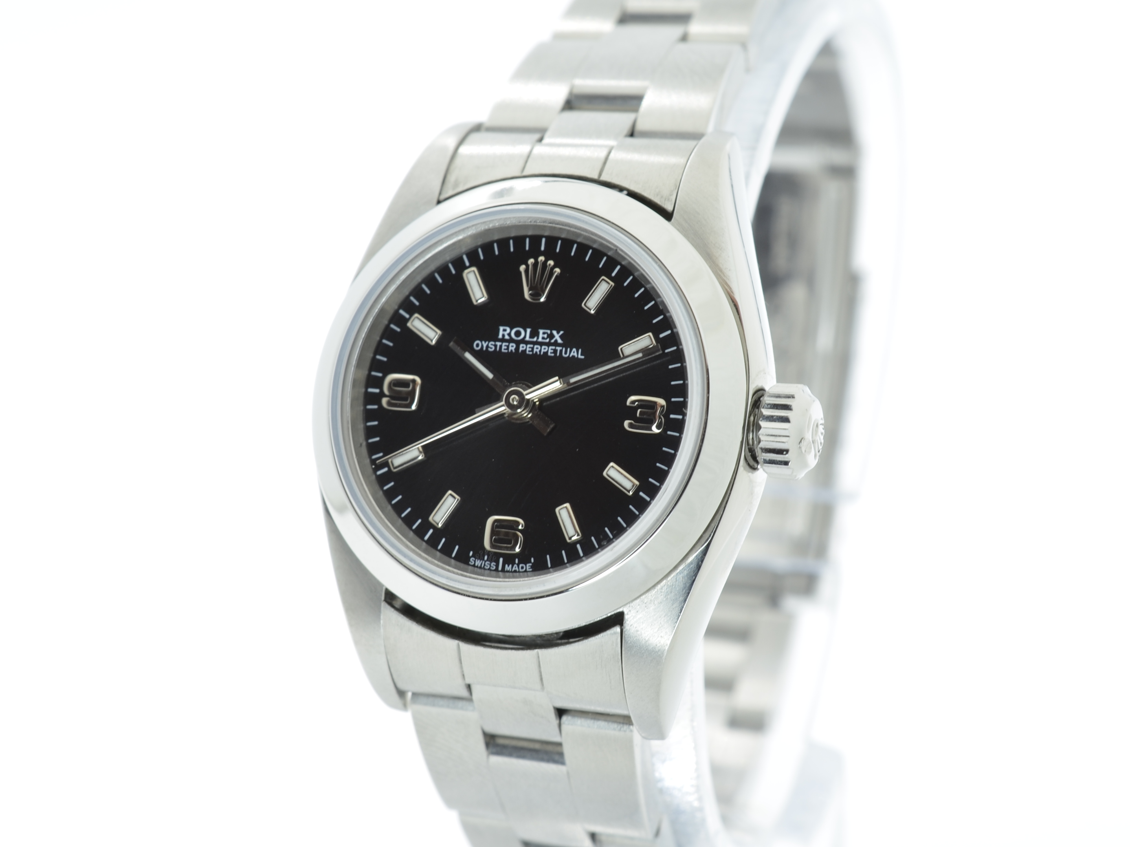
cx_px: 608
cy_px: 419
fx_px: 2416
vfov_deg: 19.9
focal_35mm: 74
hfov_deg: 26.3
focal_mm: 40
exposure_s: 1/15
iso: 160
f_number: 13
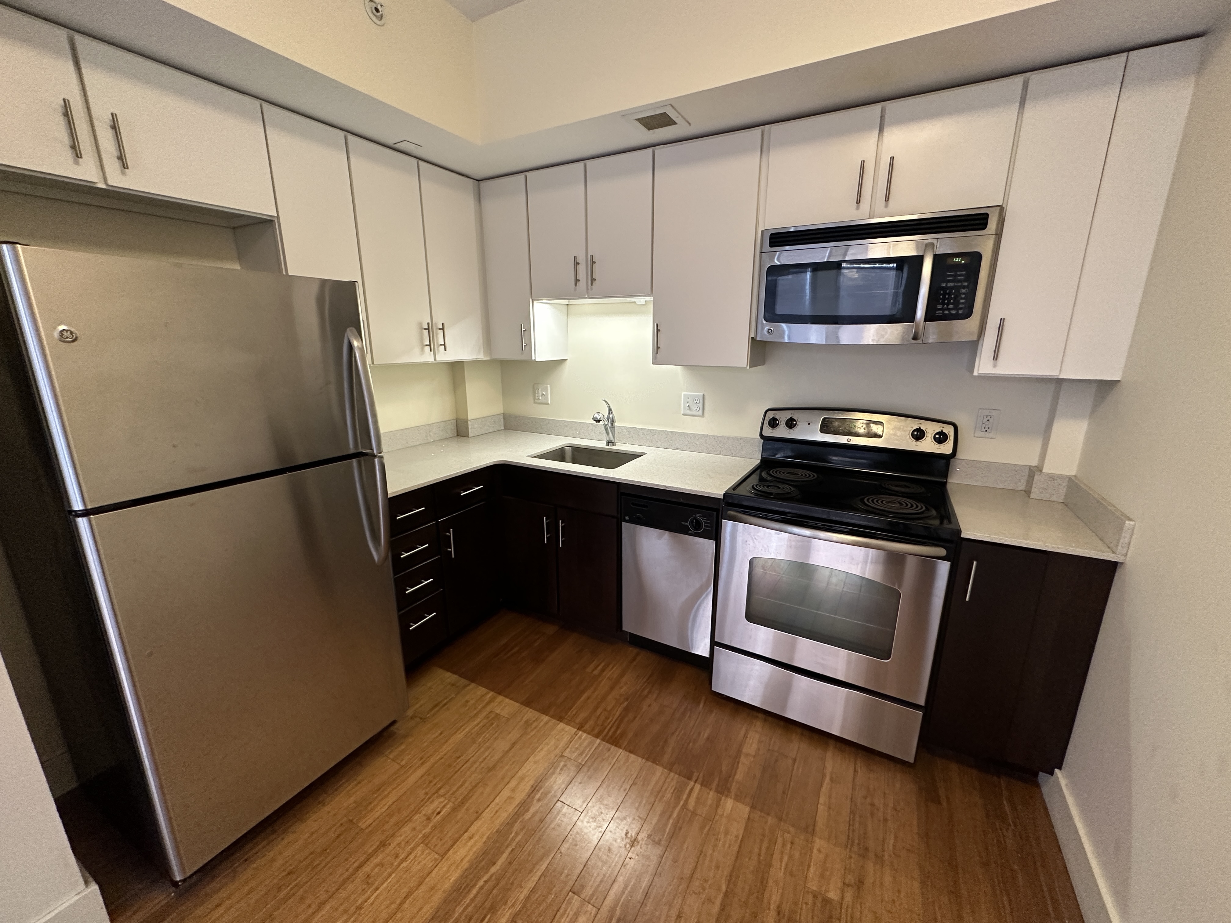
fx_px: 498
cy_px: 462
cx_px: 616
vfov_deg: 85.7
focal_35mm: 14
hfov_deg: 102.1
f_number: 2.2
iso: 320
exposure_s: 1/60
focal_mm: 2.22
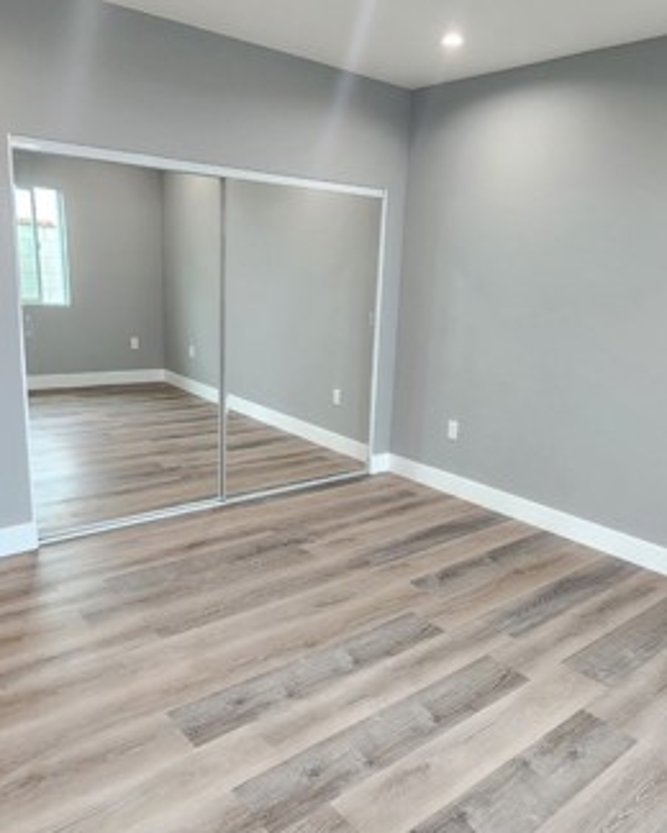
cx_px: 349
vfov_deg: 68.1
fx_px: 617
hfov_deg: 56.8
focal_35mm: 25
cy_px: 431
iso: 320
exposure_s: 1/60
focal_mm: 2.2
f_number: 2.2
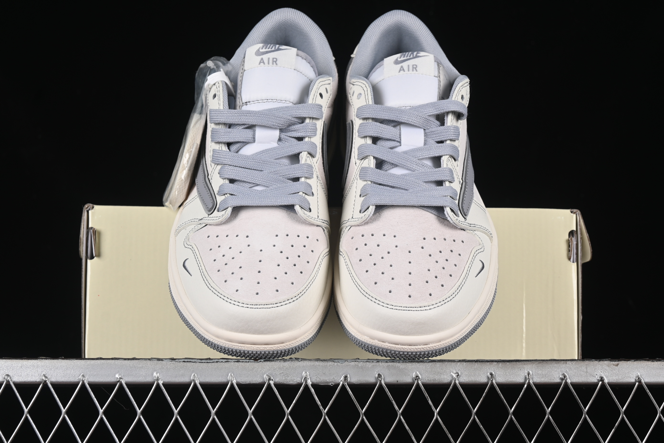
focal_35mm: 75
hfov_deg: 27.0
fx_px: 1383
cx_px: 332
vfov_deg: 18.2
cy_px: 222
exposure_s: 1/80
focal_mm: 50
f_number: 8
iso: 160
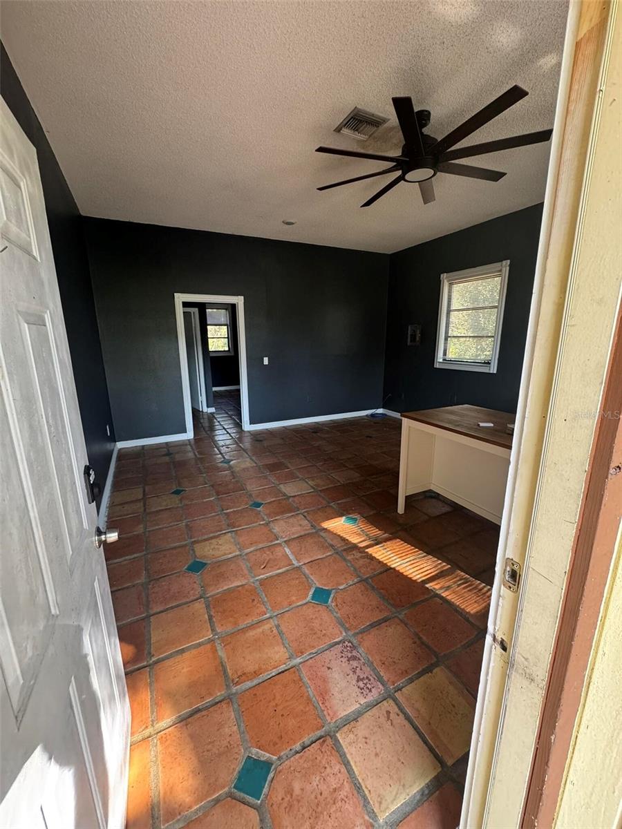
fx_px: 335
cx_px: 311
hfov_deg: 85.7
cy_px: 414
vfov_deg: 102.1
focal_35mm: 14
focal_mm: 2.22
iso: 250
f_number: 2.2
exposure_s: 1/99
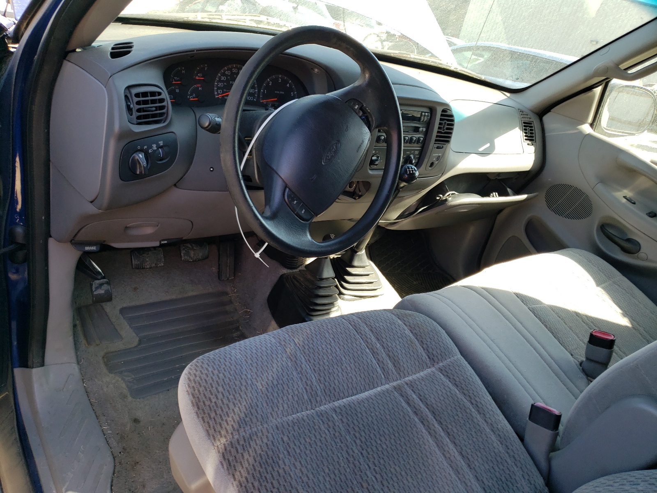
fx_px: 493
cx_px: 328
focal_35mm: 26
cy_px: 246
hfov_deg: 67.3
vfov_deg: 53.1
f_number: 1.5
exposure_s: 1/233
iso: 50
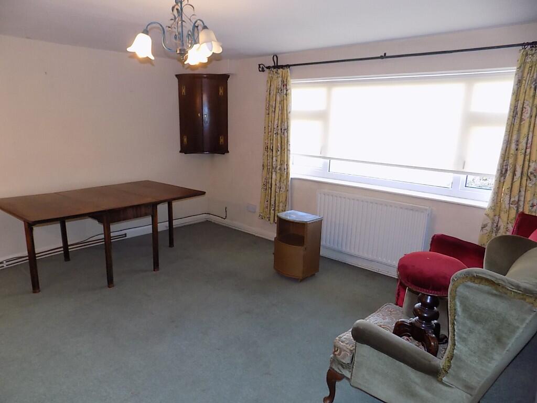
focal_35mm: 23
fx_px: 357
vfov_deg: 58.9
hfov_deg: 73.9
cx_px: 268
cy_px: 202
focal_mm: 4
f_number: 3.1
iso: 250
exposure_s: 1/30
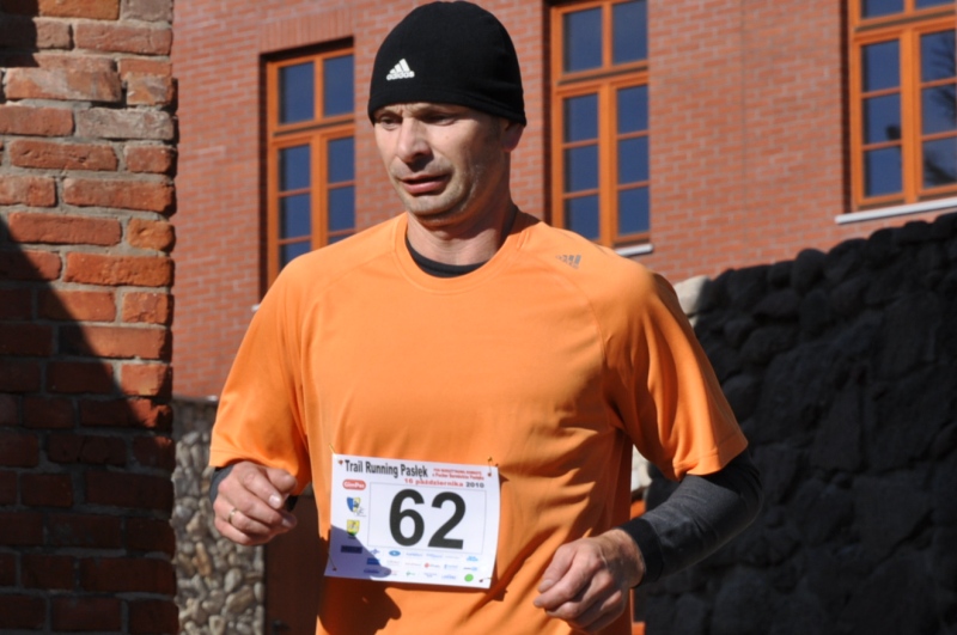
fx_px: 3385
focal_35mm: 128
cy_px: 318
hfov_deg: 16.1
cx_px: 478
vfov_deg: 10.7
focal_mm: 85
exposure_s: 1/1000
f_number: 8
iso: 250
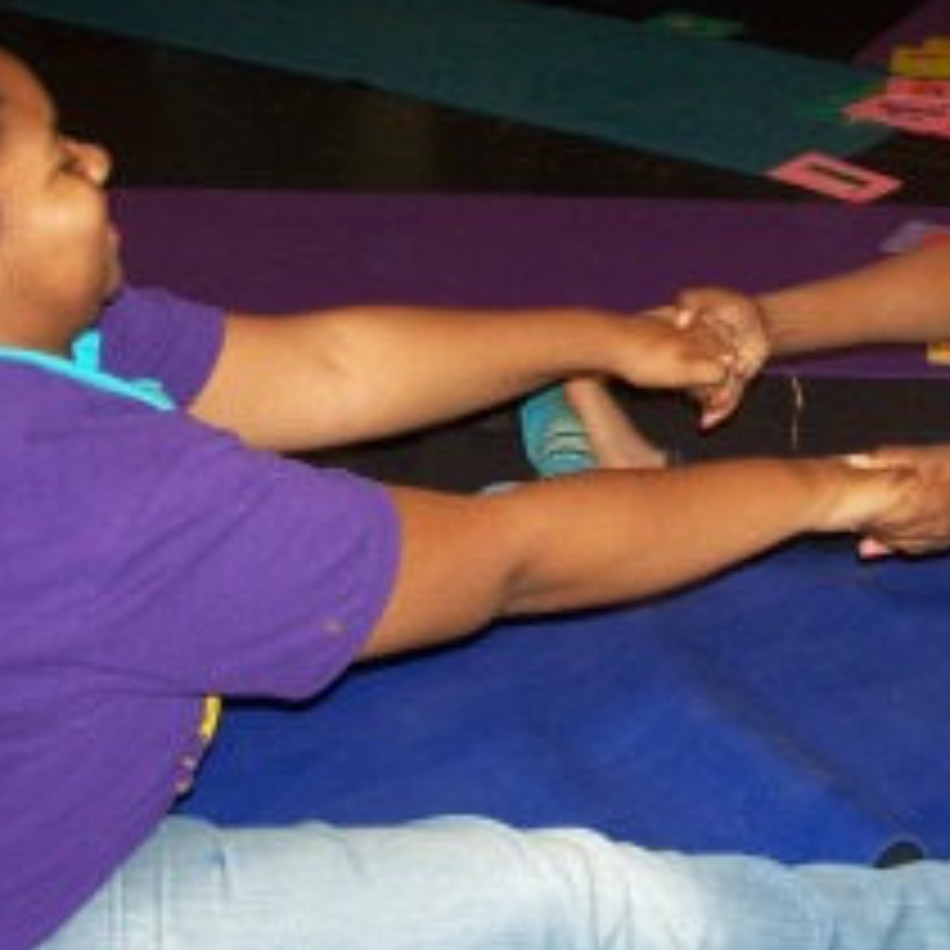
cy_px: 347
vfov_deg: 26.0
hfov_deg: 25.6
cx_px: 783
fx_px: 2049
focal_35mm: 66
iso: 80
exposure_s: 1/60
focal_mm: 6
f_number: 2.8
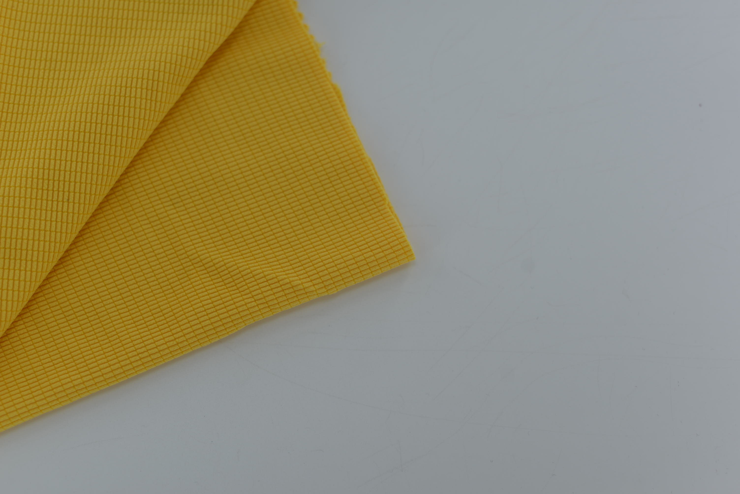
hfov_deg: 39.6
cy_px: 247
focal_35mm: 50
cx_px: 370
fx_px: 1028
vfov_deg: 27.0
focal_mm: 50
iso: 100
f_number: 3.5
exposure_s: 1/400
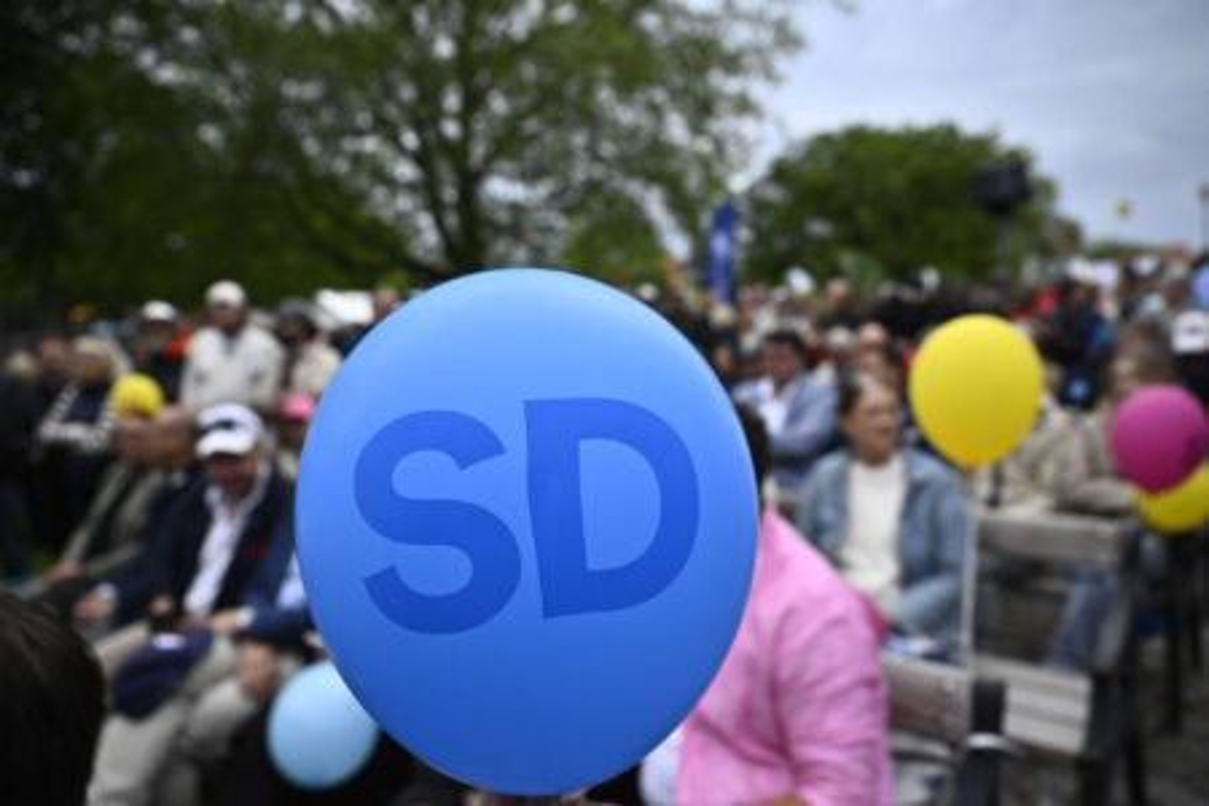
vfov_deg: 53.1
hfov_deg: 73.7
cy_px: 403
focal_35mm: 24
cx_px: 604
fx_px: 806
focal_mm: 24
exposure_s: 1/2500
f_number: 4
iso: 2000
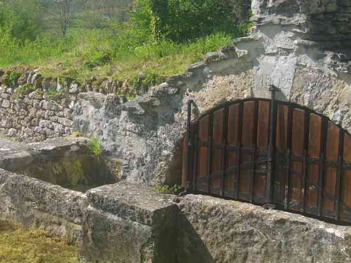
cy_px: 100
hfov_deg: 29.0
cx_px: 56
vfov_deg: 22.5
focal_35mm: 65
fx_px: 659
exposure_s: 1/50
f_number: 10
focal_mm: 26
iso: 200
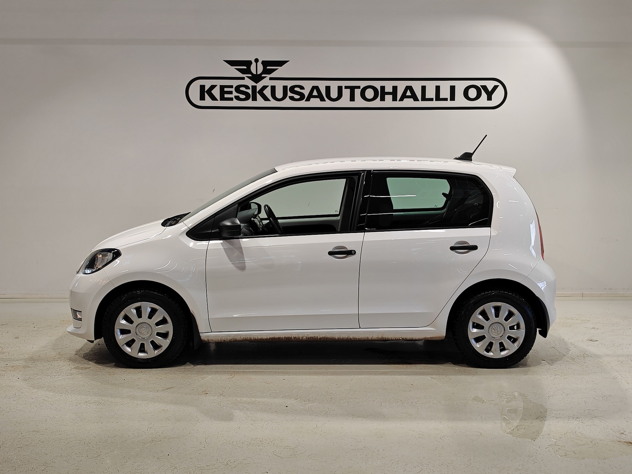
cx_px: 316
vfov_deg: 32.2
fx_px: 822
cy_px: 237
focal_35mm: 45
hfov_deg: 42.1
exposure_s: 1/100
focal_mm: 5.4
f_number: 1.6
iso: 50
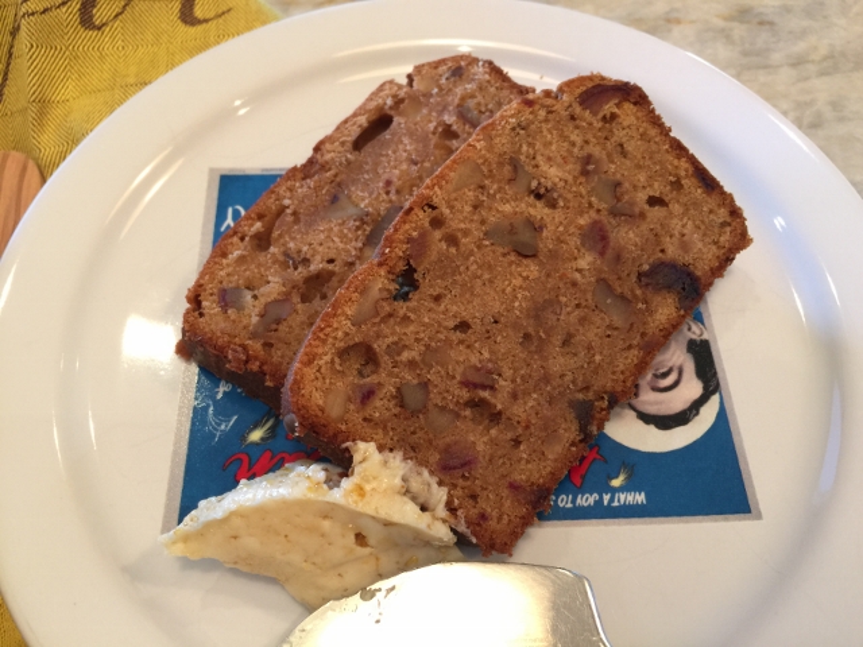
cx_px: 432
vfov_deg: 48.2
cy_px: 324
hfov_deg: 61.7
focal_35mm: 29
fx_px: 723
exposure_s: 1/15
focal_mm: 4.15
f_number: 2.2
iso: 40
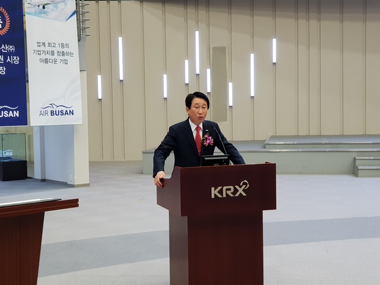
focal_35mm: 52
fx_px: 571
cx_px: 190
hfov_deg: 36.8
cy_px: 142
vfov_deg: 28.0
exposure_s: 1/33
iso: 200
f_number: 2.4
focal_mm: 6
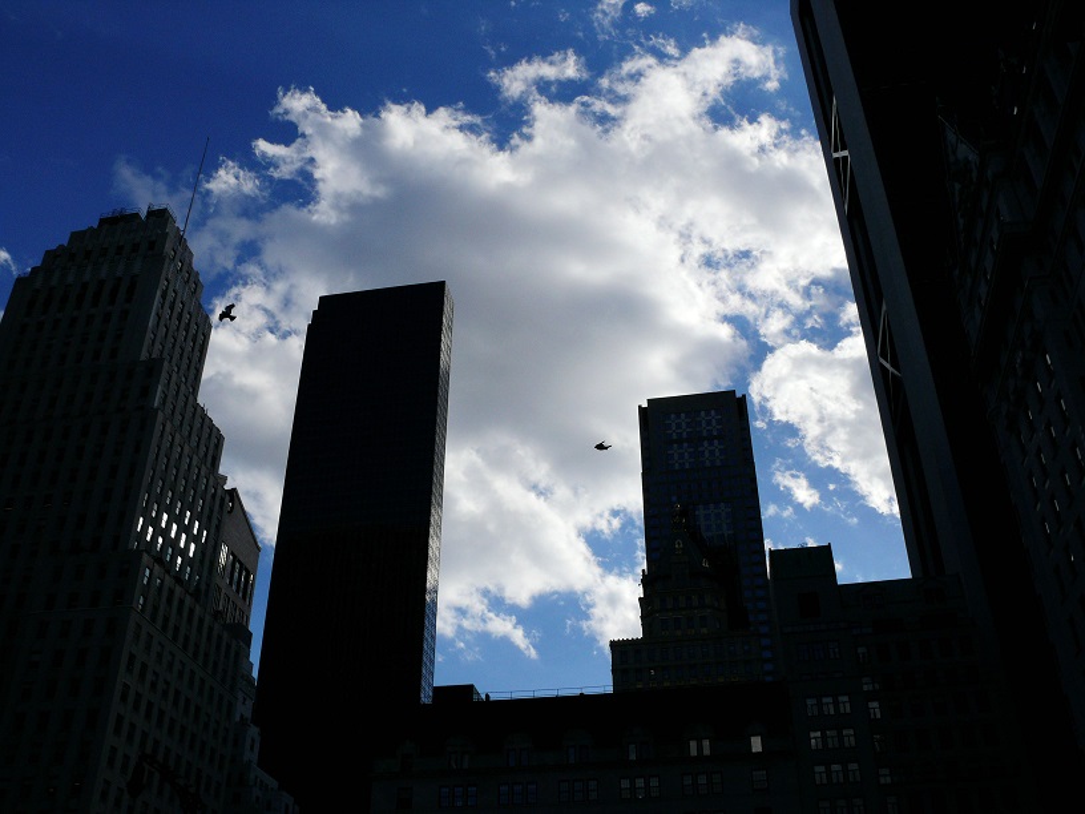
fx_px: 1097
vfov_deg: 40.7
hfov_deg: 52.6
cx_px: 542
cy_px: 407
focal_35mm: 35
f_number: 5.6
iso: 100
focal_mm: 7.4
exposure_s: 1/1600
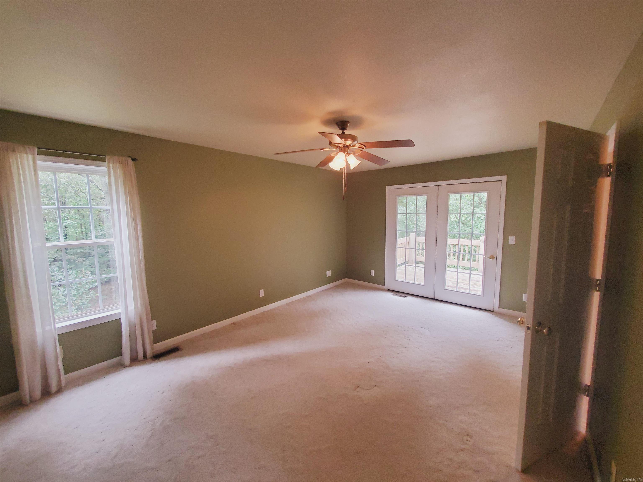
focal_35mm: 13
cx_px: 322
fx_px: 241
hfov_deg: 106.2
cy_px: 241
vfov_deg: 89.9
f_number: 2.2
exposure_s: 1/60
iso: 200
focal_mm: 1.8
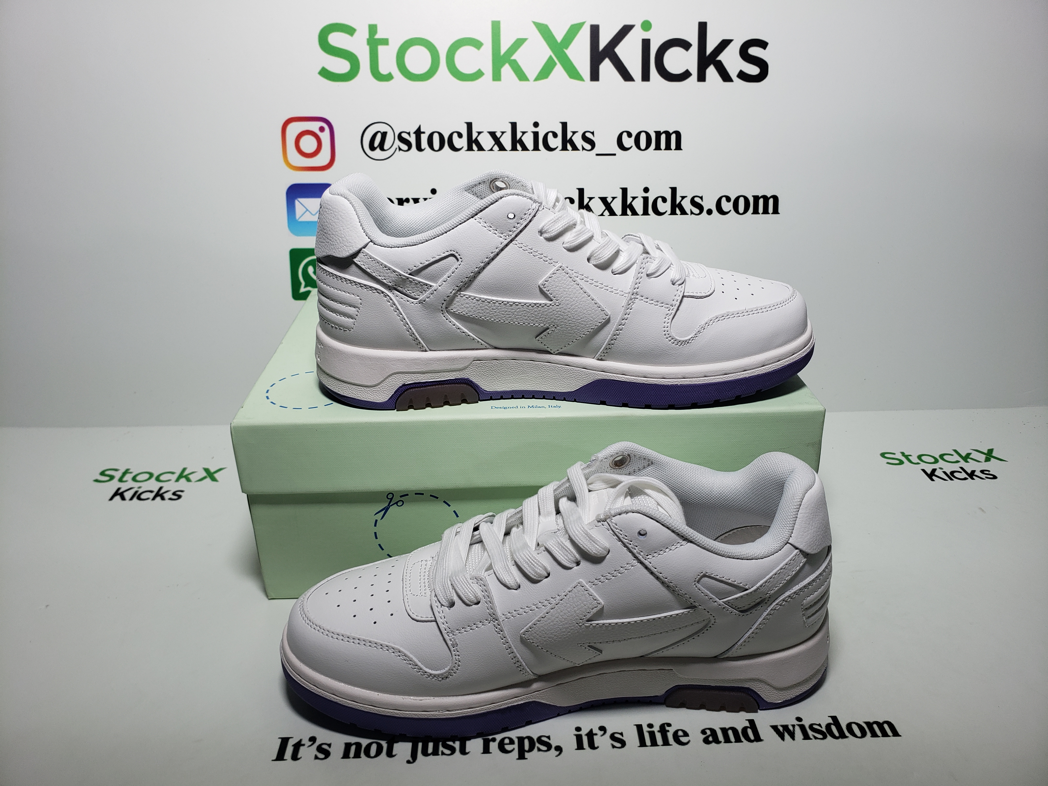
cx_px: 524
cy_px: 393
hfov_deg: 67.3
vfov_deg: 53.1
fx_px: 787
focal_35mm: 26
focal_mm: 4.3
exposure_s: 1/235
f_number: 2.4
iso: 50
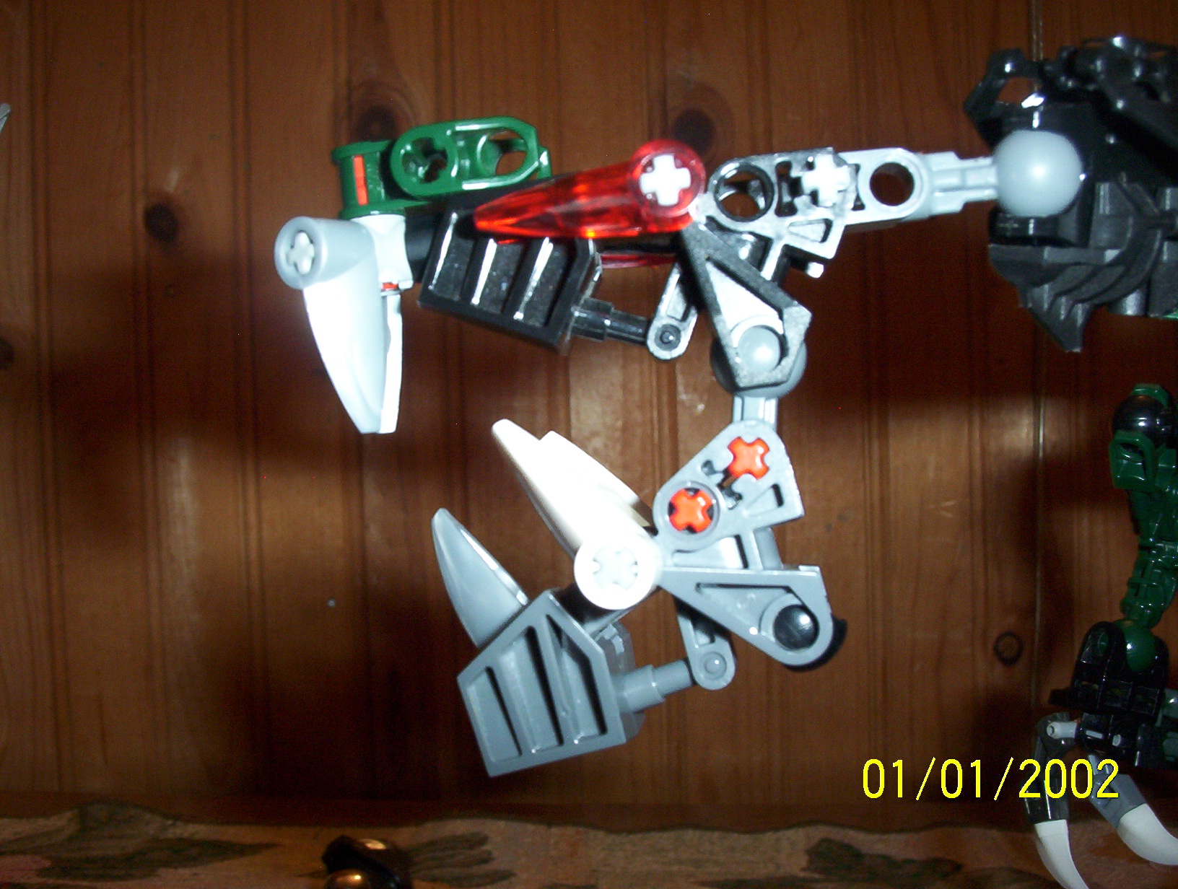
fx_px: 1330
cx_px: 589
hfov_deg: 47.8
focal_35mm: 39
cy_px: 444
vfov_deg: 37.0
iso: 140
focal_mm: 6
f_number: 4.5
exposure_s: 1/30
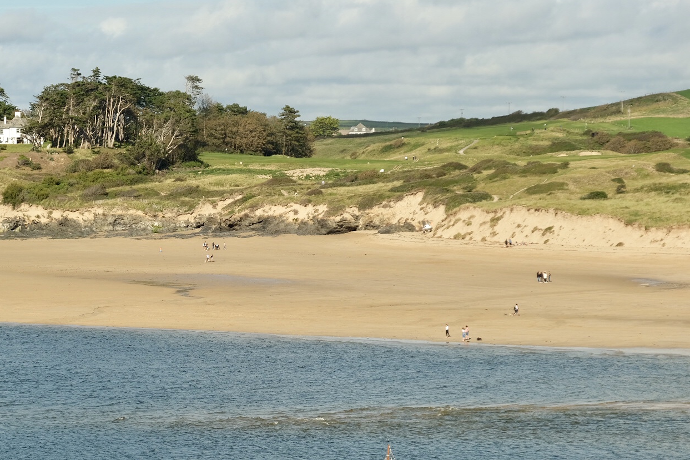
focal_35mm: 160
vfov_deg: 8.6
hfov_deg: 12.8
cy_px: 327
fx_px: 3067
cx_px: 233
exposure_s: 1/640
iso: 160
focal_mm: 74.4
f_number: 5.6
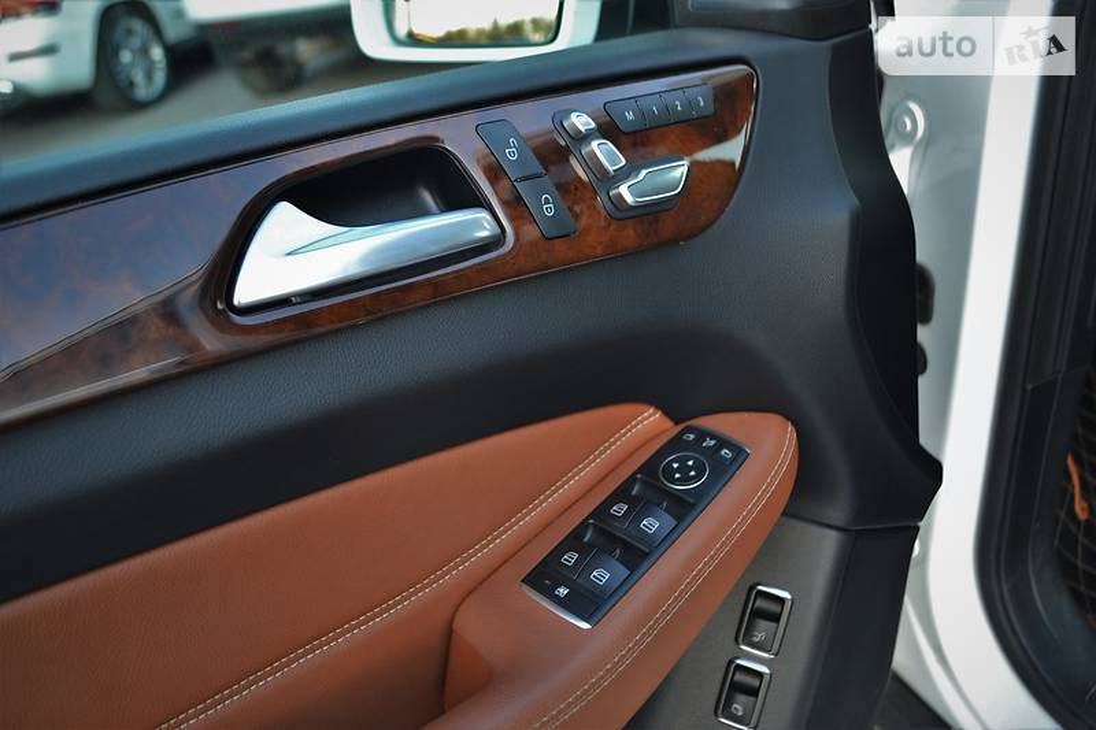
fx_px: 1004
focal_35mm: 33
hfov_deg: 57.2
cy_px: 365
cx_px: 548
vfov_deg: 40.0
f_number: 3.8
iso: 500
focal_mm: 22
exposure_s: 1/60
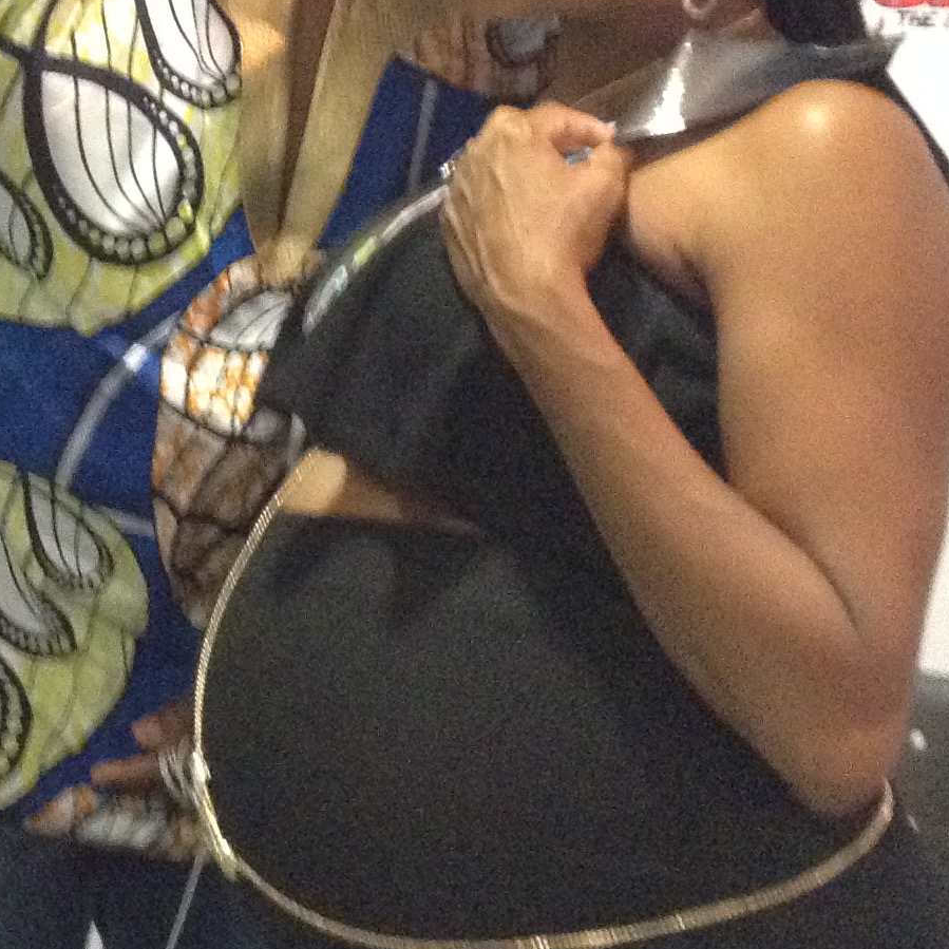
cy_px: 36
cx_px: -11
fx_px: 2605
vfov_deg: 20.1
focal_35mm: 84
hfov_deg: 20.0
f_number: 2.4
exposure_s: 1/17
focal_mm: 3.3
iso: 400
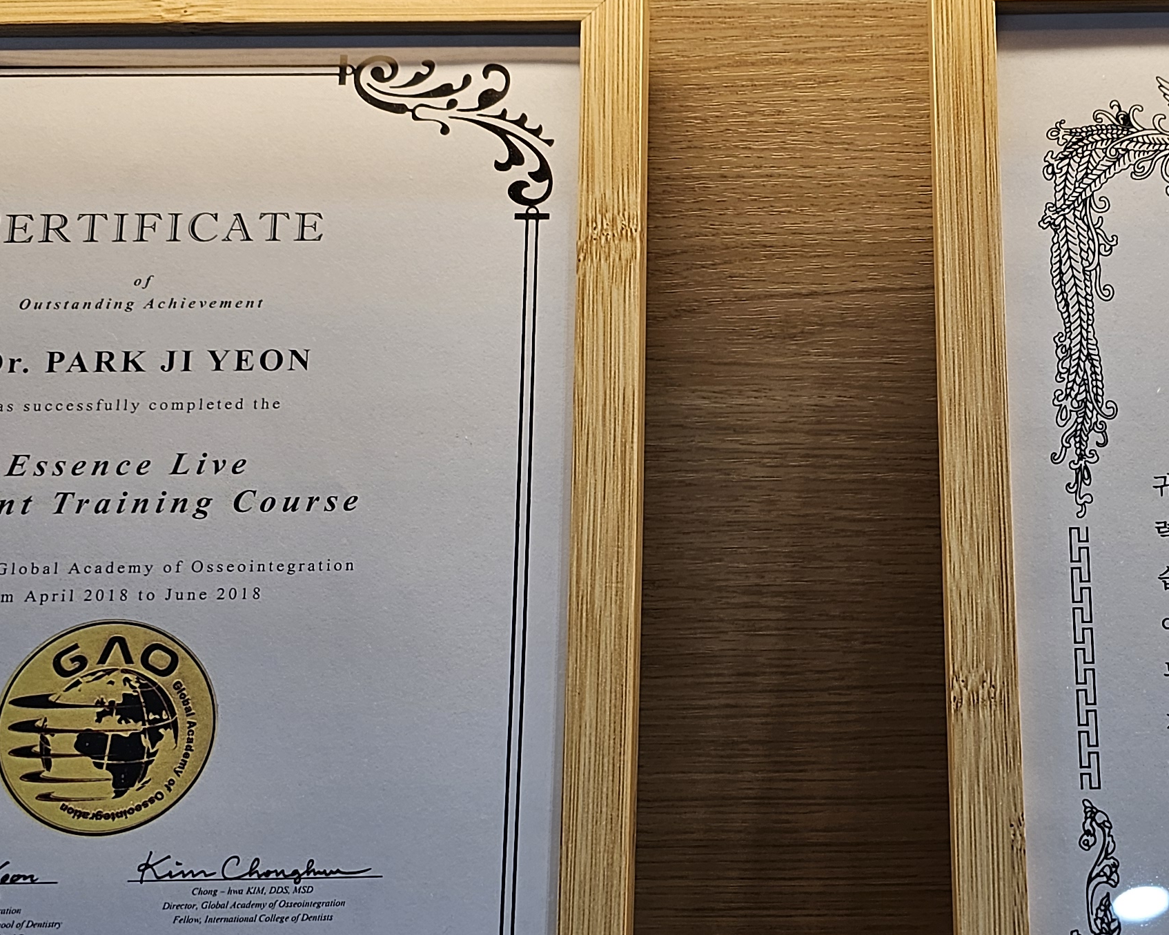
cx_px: 848
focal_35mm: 53
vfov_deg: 28.4
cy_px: 622
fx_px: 1834
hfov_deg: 34.7
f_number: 1.7
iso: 50
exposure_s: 1/120
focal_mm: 6.3
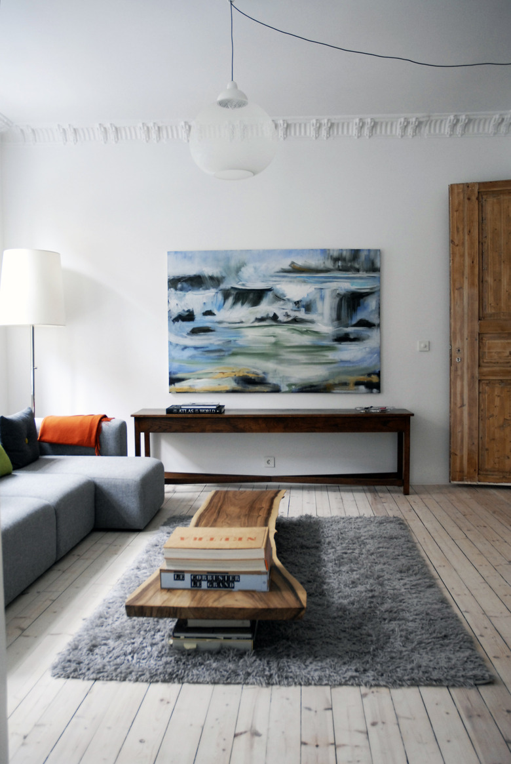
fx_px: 700
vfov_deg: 57.2
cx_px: 256
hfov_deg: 40.1
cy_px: 382
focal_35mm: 33
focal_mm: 22
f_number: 3.5
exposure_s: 1/40
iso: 640
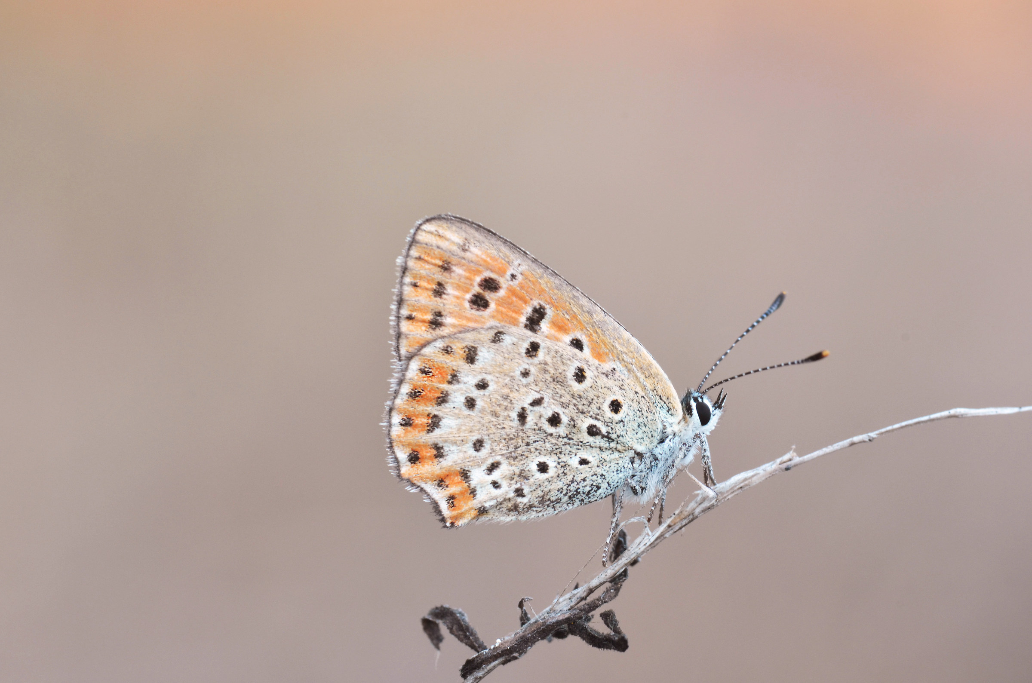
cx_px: 516
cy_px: 342
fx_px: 4505
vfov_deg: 8.7
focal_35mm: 158
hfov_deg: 13.1
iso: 640
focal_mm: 105
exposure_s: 1/20
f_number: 16
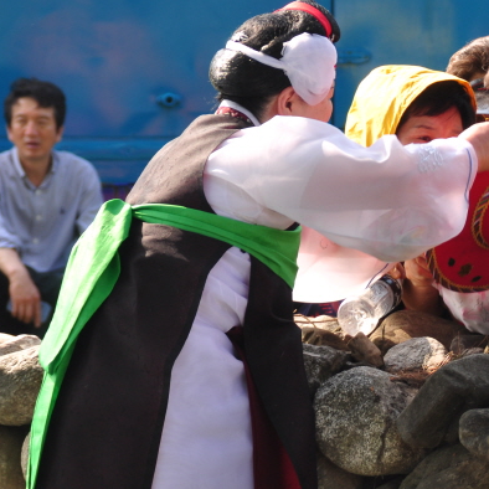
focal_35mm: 305
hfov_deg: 5.7
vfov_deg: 5.7
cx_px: 500
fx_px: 4874
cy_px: 209
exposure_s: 1/80
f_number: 7.1
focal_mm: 105
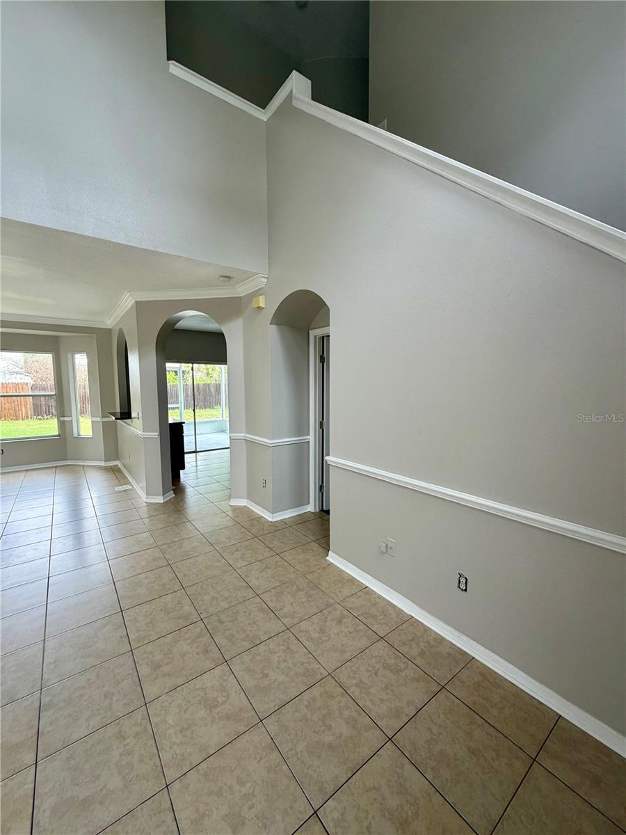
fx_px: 338
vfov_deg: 102.1
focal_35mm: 14
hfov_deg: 85.7
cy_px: 418
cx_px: 313
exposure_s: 1/121
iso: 160
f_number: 2.2
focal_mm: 2.22
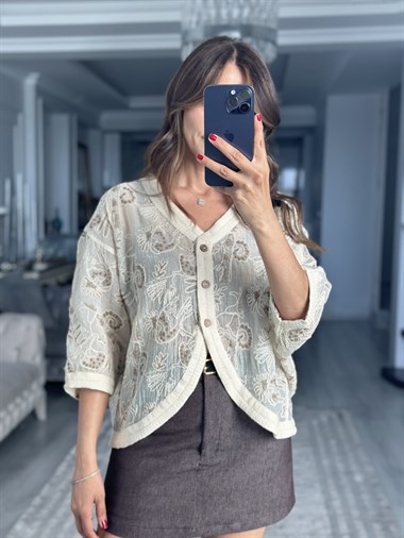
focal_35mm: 48
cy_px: 269
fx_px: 746
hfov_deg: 30.3
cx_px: 202
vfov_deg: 39.6
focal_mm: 6.86
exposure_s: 1/203
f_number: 1.78
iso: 80
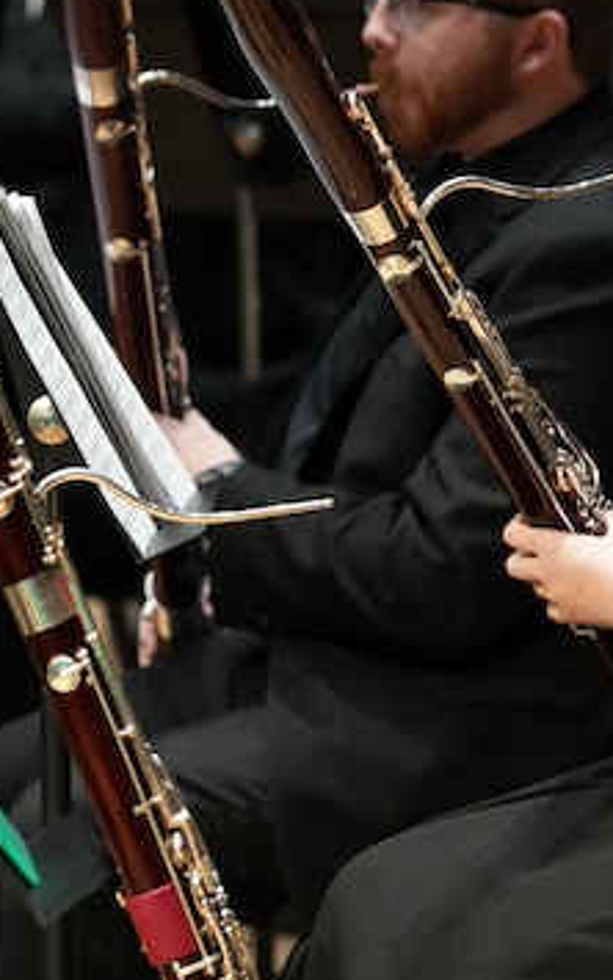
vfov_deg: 4.1
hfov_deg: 2.5
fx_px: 13814
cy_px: 215
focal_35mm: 517
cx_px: 384
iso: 3200
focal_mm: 200
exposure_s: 1/500
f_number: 3.5
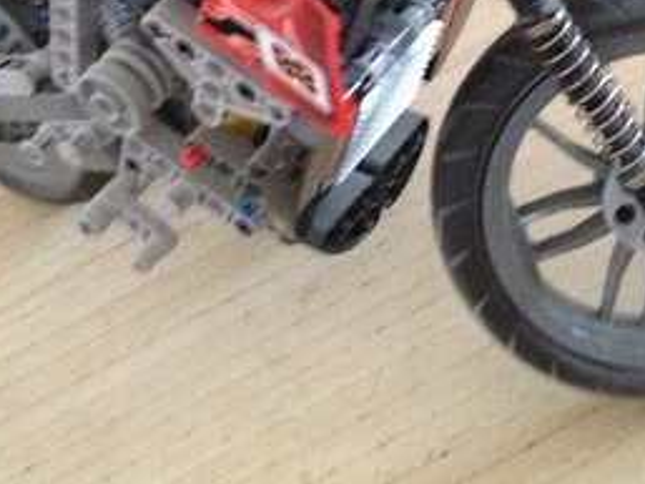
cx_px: 371
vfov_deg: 16.5
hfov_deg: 22.5
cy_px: -55
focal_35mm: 87
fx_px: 1622
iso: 800
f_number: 2.4
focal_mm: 4.28
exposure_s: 1/15
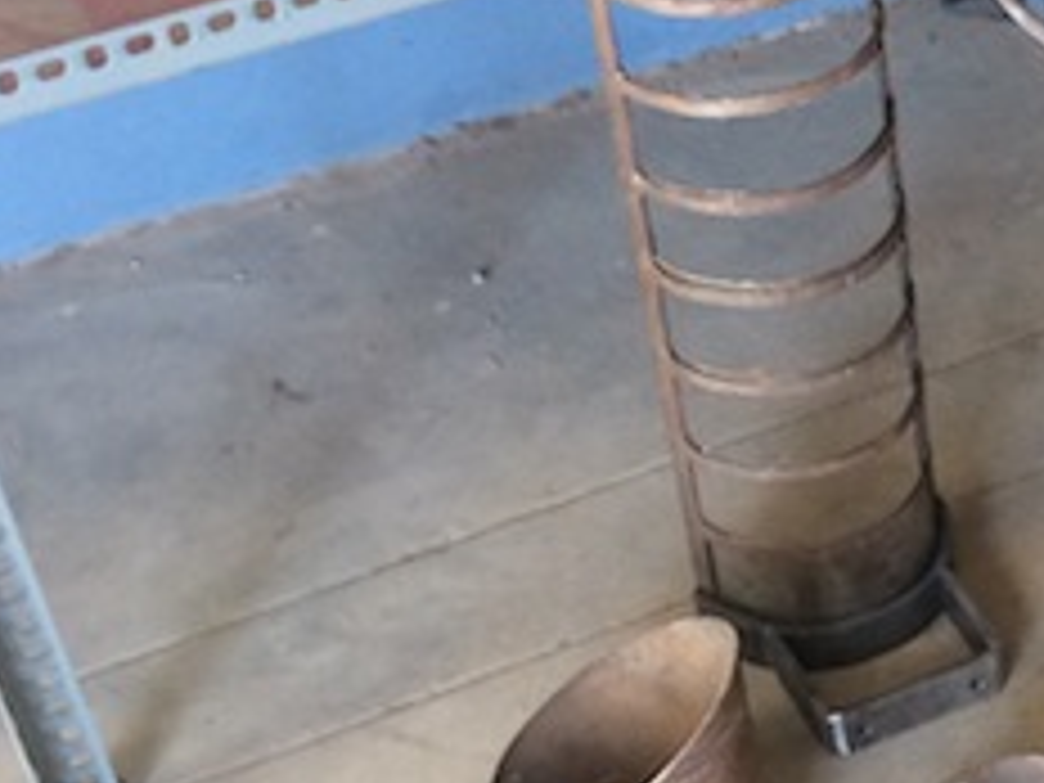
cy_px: 531
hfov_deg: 18.1
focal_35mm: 100
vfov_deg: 14.8
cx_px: 1422
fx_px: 3016
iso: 64
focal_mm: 4.15
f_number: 2.2
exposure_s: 1/30
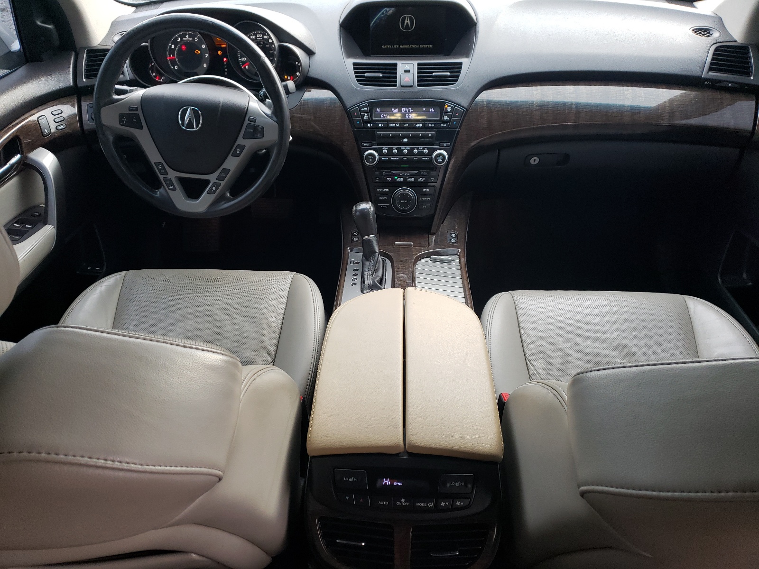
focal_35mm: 26
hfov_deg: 67.3
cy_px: 284
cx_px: 380
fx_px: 570
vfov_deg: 53.1
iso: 85
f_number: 1.5
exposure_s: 1/100
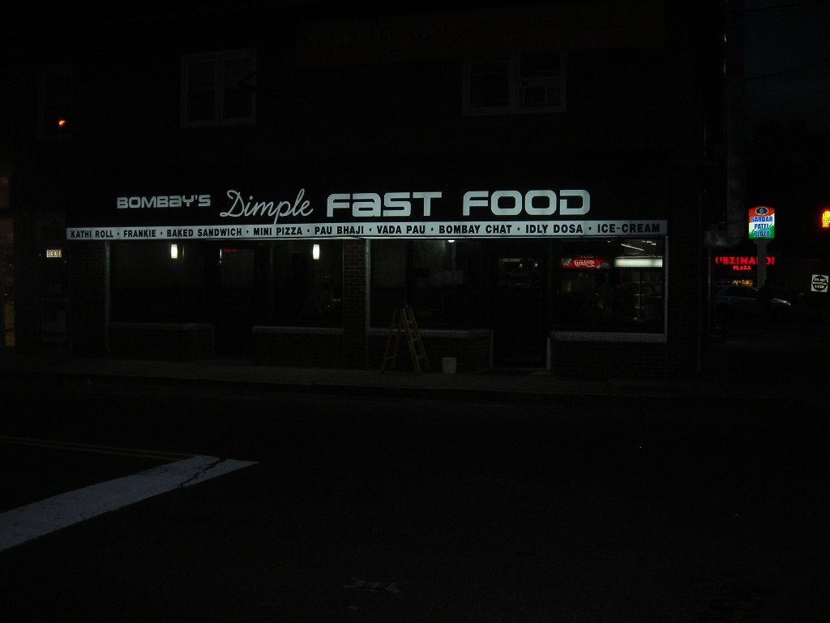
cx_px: 415
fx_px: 911
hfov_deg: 49.0
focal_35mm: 38
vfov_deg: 37.7
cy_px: 312
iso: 101
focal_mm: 6.3
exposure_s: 1/60.1
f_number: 3.2
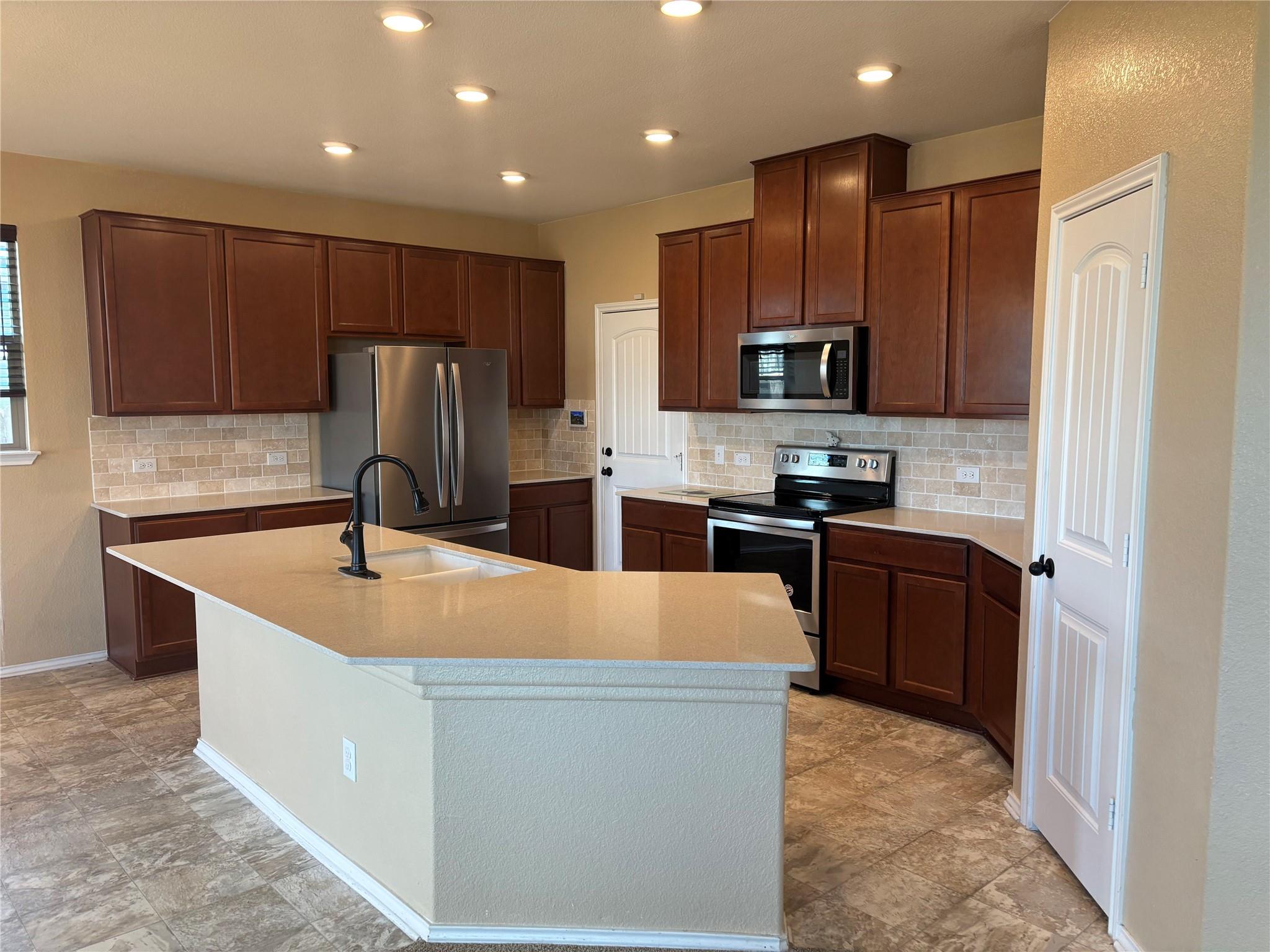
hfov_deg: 67.3
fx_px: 954
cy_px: 476
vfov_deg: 53.1
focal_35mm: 26
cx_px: 635
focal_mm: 5.96
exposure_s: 1/120
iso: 125
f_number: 1.6
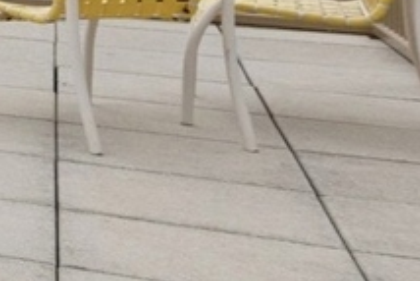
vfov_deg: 10.4
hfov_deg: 9.3
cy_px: -281
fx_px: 1413
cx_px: -1090
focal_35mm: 121
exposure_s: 1/2500
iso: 400
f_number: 8
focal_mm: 16
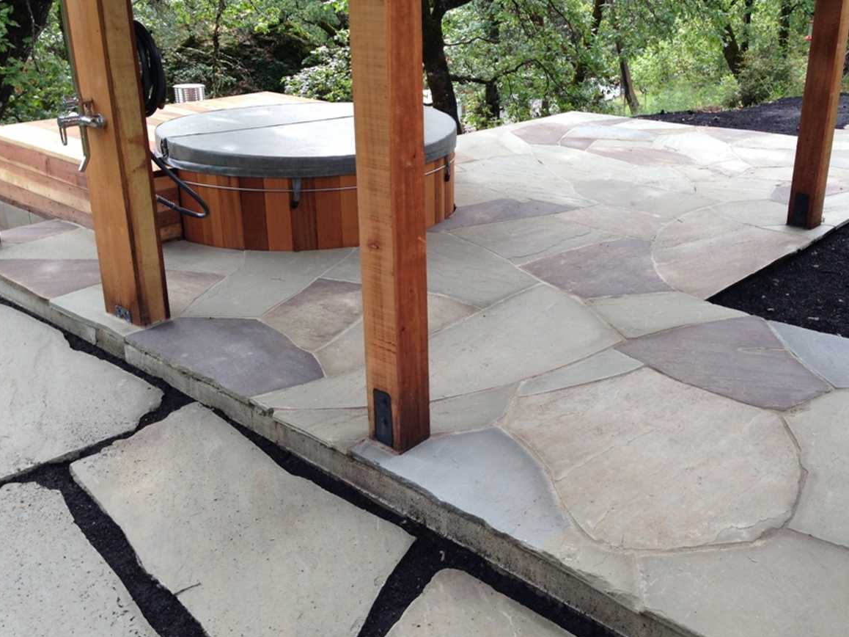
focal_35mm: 38
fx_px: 932
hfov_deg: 48.9
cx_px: 470
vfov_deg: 37.6
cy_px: 273
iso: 50
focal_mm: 4.12
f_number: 2.4
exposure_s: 1/153
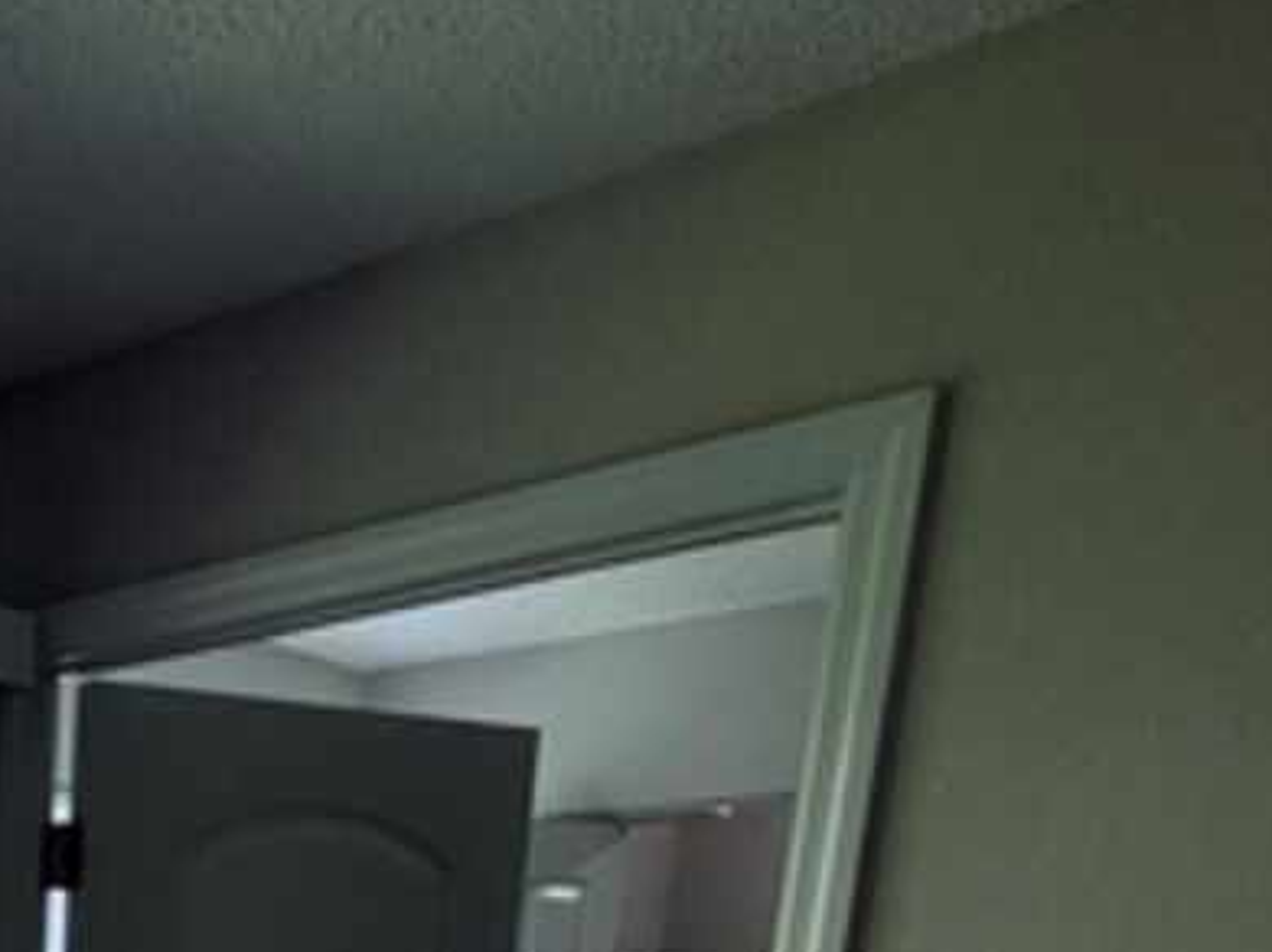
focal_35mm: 46
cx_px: -378
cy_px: 1496
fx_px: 1689
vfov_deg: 23.7
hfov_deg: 31.7
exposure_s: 1/199
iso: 40
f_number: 2.2
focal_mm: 2.22
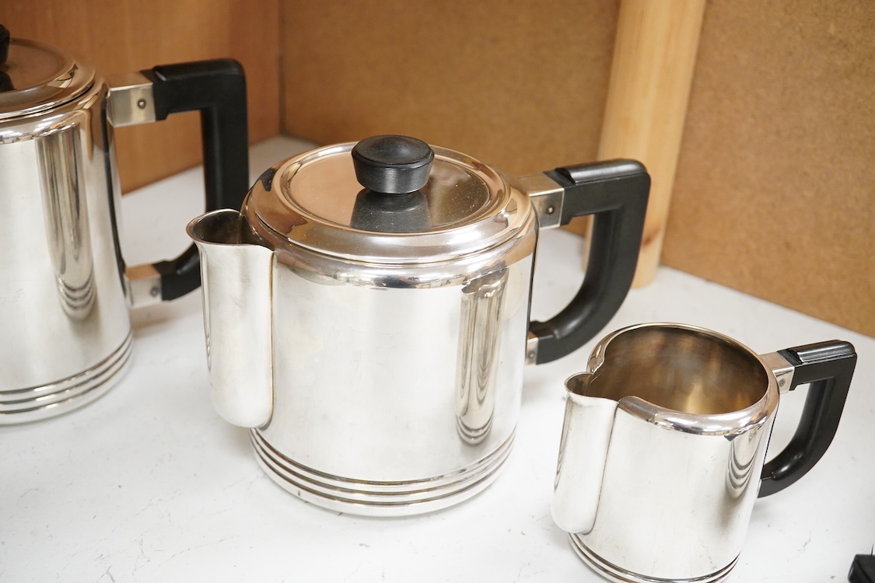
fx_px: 1094
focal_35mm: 45
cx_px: 438
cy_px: 292
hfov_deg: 43.6
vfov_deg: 29.9
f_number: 7.1
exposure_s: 1/200
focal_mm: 30
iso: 3200
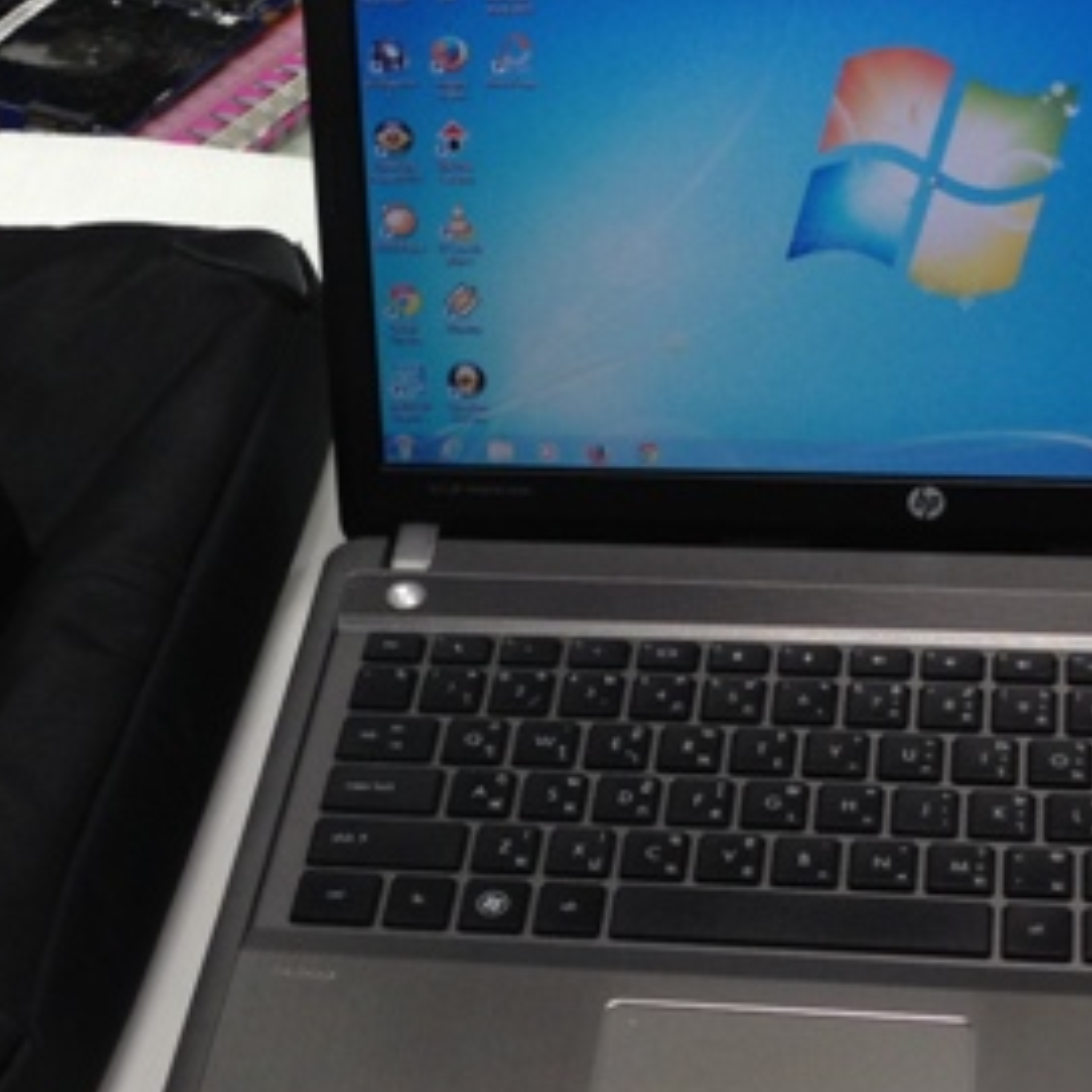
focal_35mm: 86
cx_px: 496
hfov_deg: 20.2
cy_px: 484
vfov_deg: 20.2
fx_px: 3069
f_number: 2.4
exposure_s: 1/20
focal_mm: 4.12
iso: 80
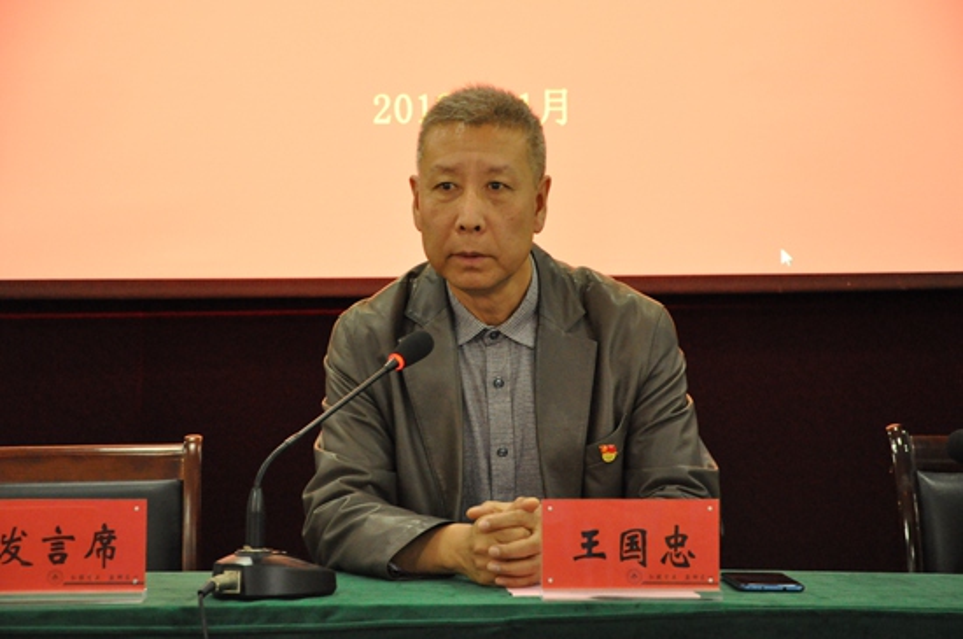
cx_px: 482
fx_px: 2805
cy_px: 320
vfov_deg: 13.0
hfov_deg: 19.5
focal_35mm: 105
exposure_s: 1/40
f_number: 5.3
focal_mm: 70
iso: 3200
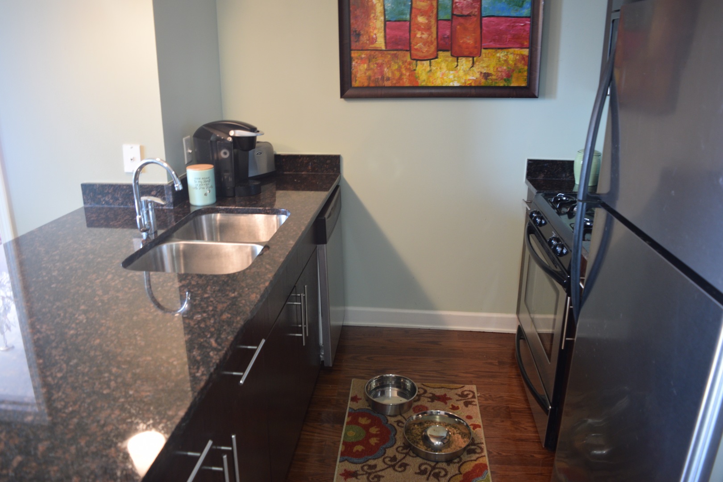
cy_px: 241
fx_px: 542
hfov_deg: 67.4
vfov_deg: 47.9
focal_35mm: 27
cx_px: 362
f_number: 4.5
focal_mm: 18
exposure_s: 1/10
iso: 400
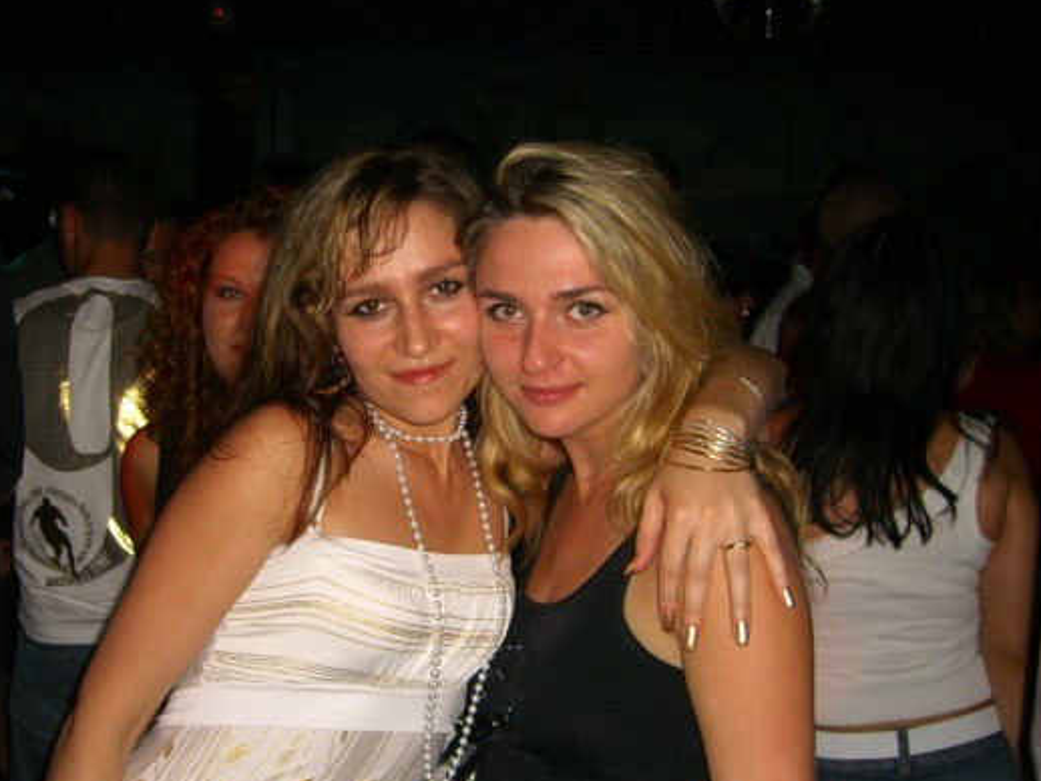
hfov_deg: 42.8
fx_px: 1324
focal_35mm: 44
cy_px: 428
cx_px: 452
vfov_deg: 32.9
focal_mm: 7.9
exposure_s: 1/60
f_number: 2.8
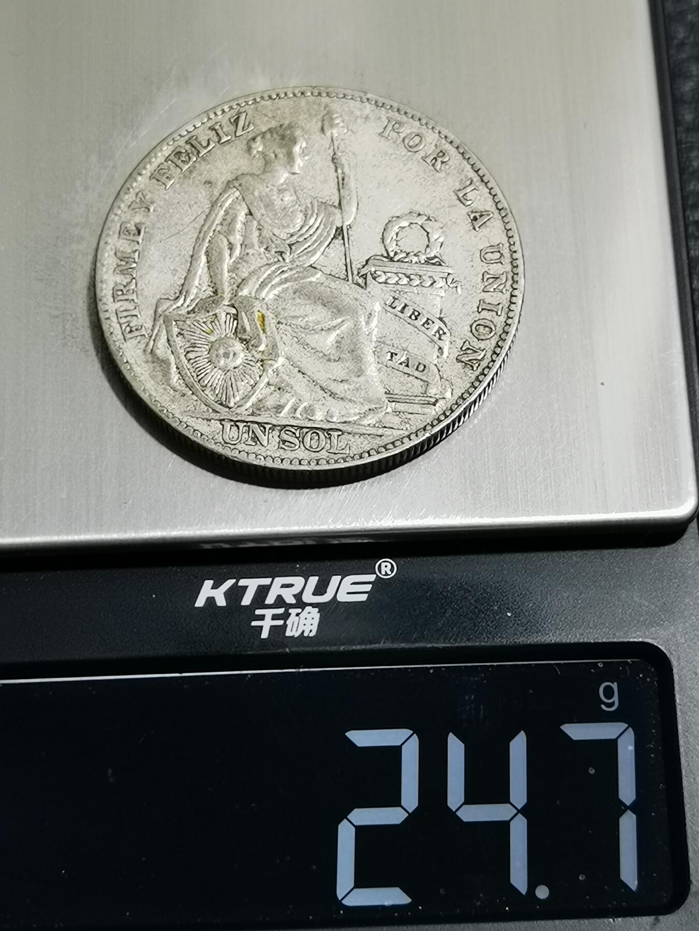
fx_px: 2127
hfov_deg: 18.7
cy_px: 466
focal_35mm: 79
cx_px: 350
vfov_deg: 24.7
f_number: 1.9
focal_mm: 6.67
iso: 125
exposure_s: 1/100
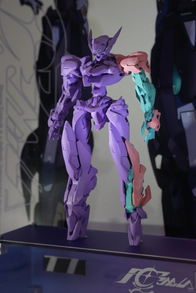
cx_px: 98
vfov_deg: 27.0
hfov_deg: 18.2
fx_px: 611
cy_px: 146
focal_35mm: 75
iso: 1250
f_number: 5
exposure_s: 1/160
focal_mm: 50
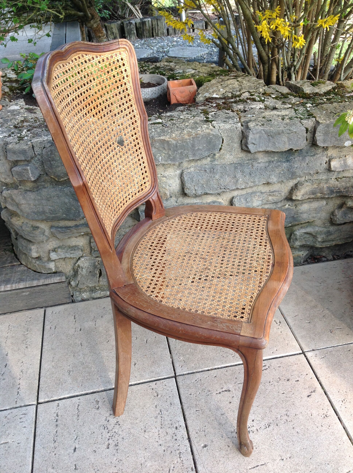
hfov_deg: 40.6
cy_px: 236
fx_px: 477
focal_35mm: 35
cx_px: 176
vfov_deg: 52.7
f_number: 2.4
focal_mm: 4.28
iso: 50
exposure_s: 1/187
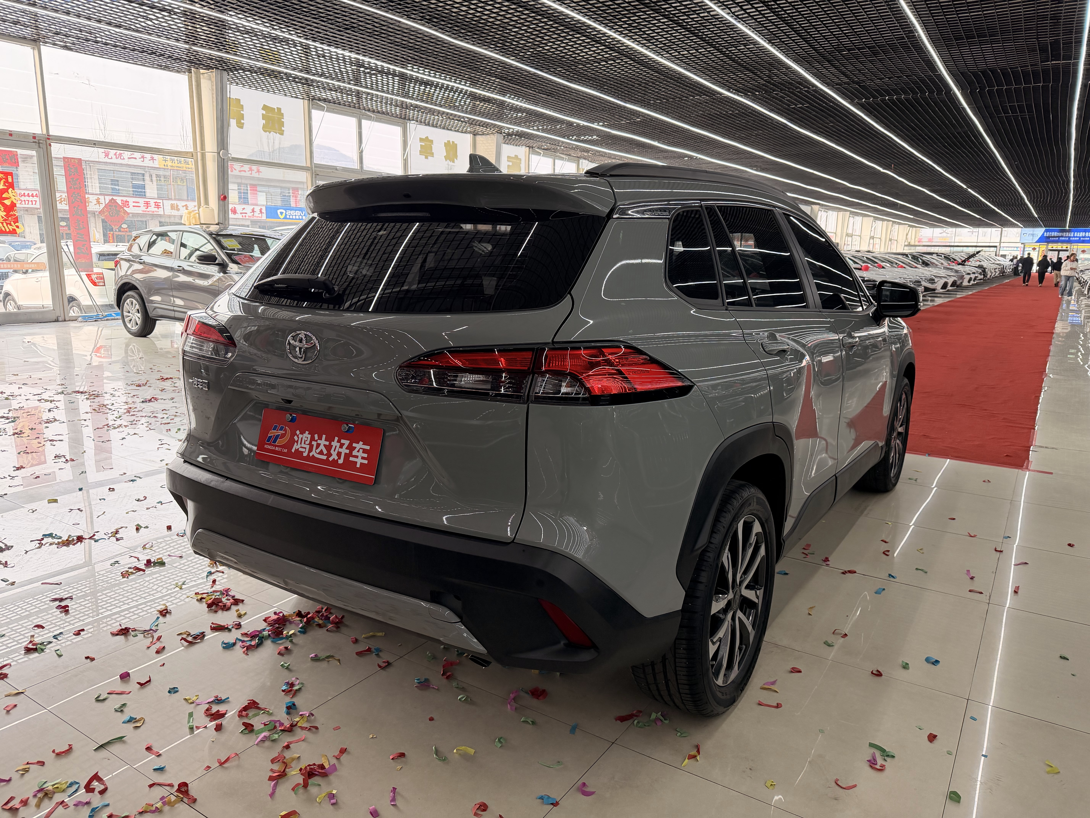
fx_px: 756
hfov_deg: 71.6
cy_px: 409
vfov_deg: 56.8
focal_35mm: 24
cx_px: 545
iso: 200
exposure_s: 1/218
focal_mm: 6.76
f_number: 1.78
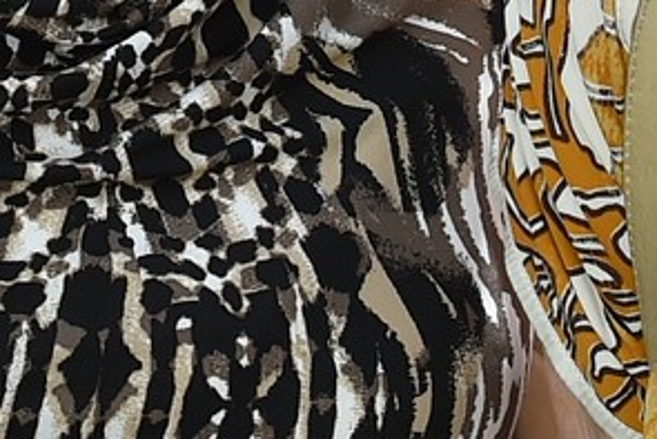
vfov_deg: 6.2
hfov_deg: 9.4
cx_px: -143
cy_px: -396
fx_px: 3925
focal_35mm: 215
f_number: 8
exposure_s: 1/320
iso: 200
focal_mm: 31
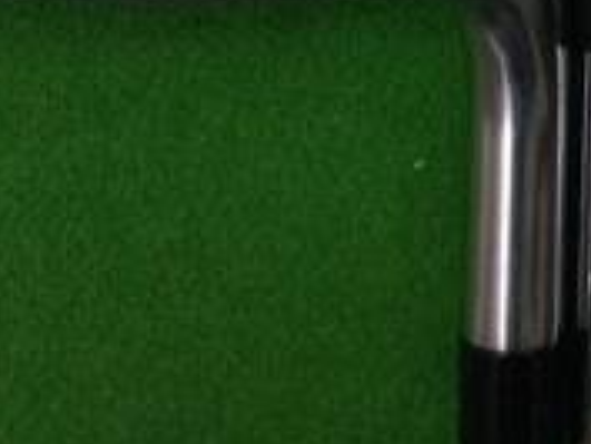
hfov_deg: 16.8
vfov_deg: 12.2
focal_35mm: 112
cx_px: 708
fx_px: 1913
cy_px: -344
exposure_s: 1/30
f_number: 2.4
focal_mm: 3.3
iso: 125
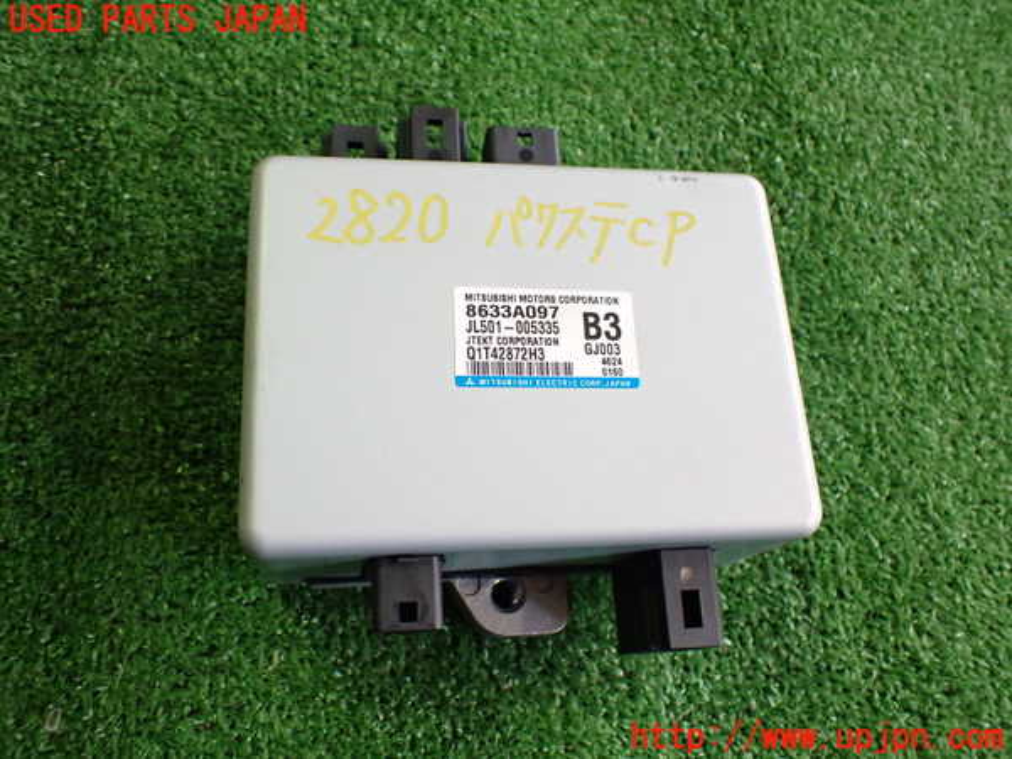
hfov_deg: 60.0
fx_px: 877
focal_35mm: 30
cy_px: 380
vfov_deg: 46.8
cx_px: 506
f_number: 2.3
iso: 400
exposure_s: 1/125
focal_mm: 5.4
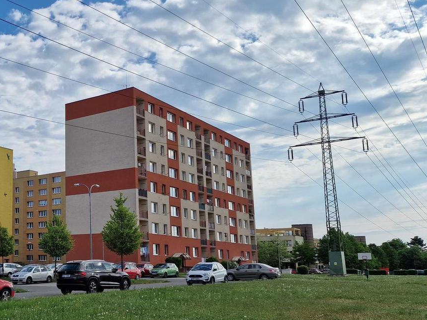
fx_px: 530
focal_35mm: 43
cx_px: 38
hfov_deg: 40.4
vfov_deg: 33.6
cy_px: 175
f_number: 1.8
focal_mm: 6.4
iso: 50
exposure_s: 1/1856
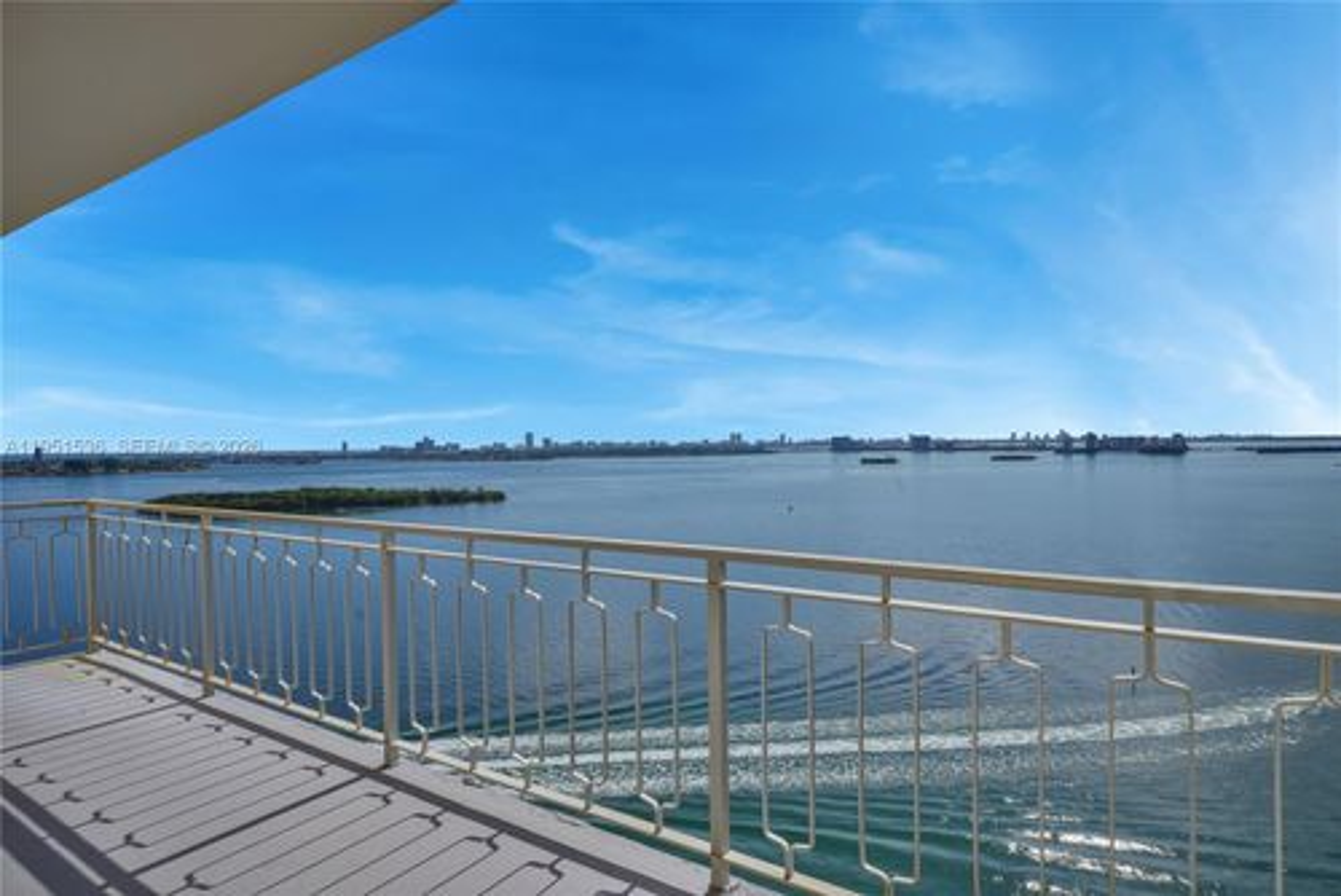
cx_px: 670
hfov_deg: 83.9
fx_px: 745
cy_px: 448
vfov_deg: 62.0
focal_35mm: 20
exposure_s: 1/2000
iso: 320
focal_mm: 20
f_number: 13
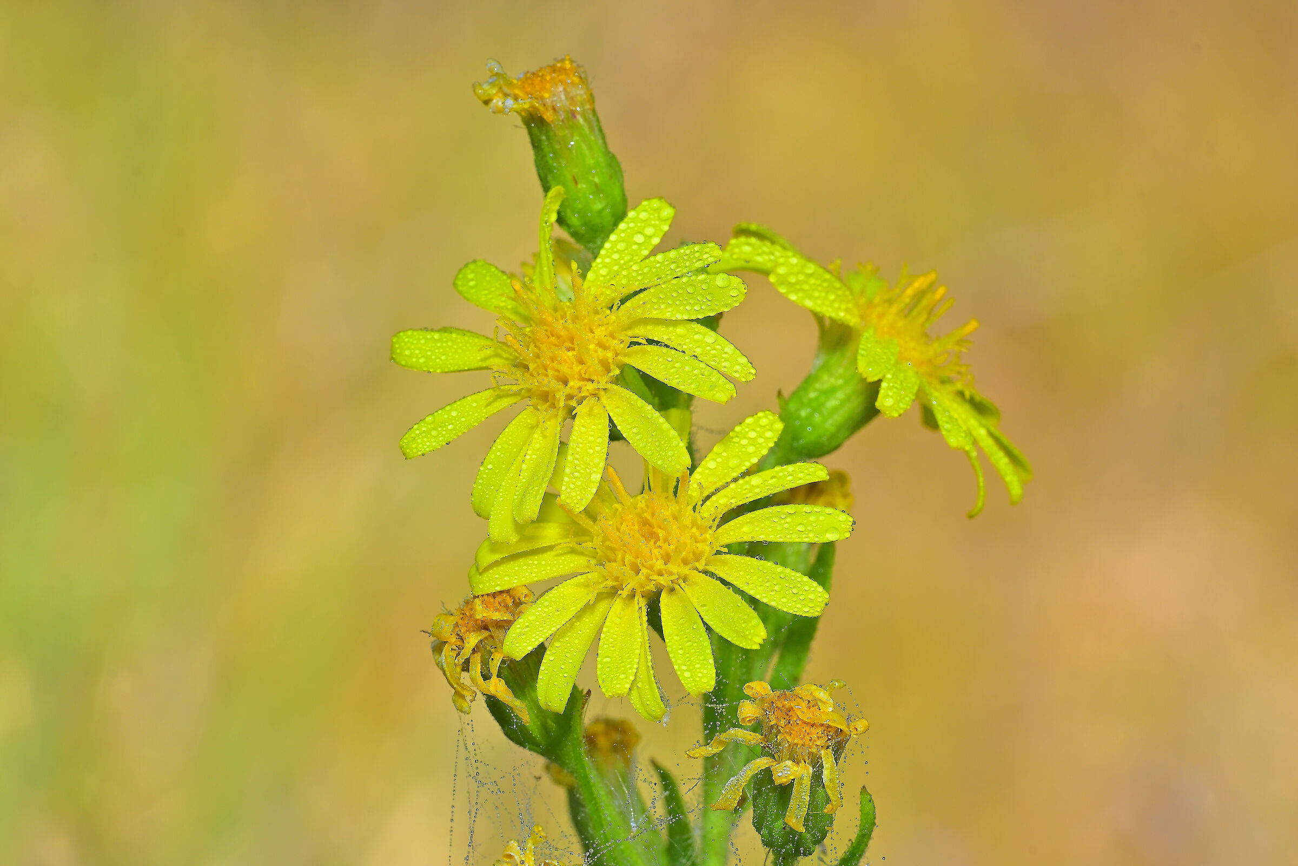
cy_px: 433
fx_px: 4434
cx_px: 649
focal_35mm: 123
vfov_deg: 11.1
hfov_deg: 16.7
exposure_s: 1/60
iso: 100
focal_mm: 82
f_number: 16
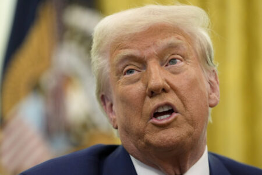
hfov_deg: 10.3
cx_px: 131
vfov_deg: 6.9
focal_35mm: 200
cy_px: 88
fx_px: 1455
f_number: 2.8
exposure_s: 1/500
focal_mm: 200
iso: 1600
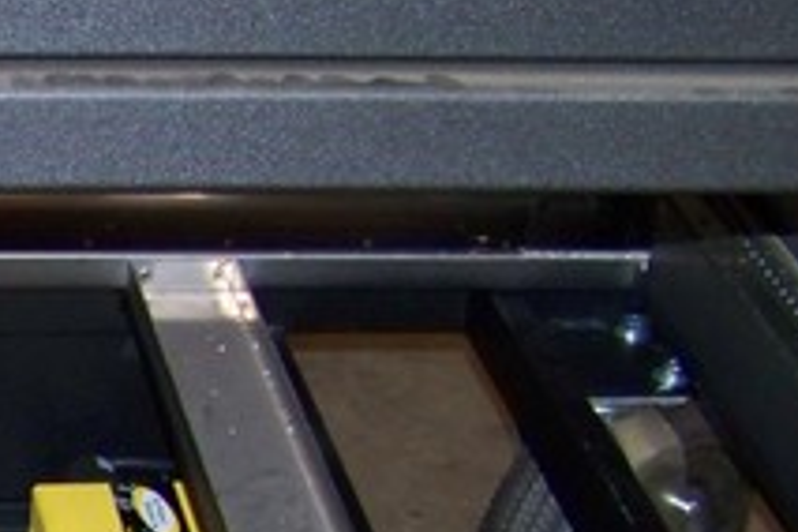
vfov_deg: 10.7
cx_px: -352
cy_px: 819
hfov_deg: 15.5
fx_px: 2726
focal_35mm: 123
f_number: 2.8
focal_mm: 5.85
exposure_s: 1/30
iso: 200
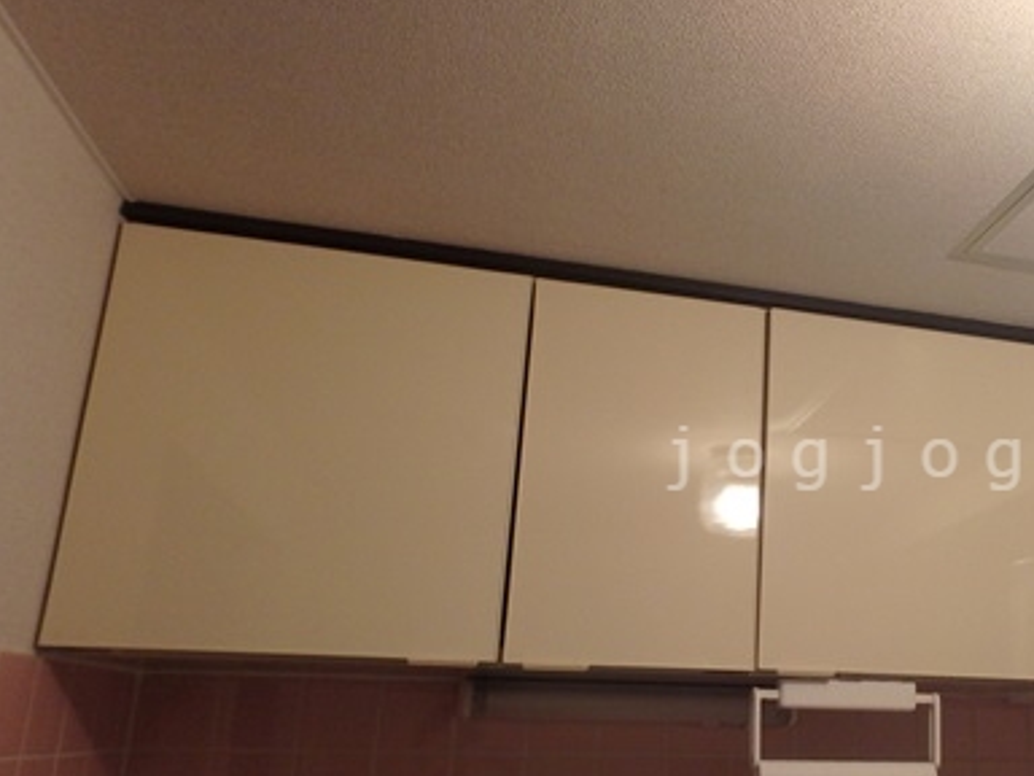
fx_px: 1045
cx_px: 851
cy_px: 458
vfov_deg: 40.6
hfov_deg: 49.1
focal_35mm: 35
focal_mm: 3.7
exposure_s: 1/30
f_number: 3.5
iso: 250
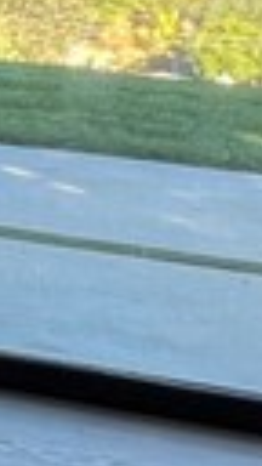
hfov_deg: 6.0
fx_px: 1396
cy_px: -29
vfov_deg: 18.3
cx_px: -1110
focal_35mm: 113
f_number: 1.8
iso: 80
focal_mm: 1.57
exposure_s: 1/120
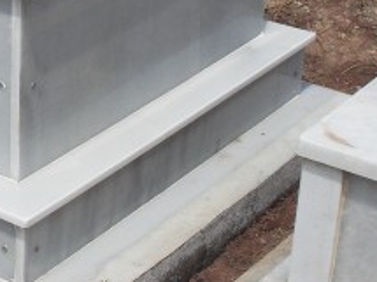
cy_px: -39
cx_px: -124
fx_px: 1252
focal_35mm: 115
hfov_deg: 16.2
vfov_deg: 12.6
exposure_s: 1/500
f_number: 9.2
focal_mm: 7.5
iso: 100
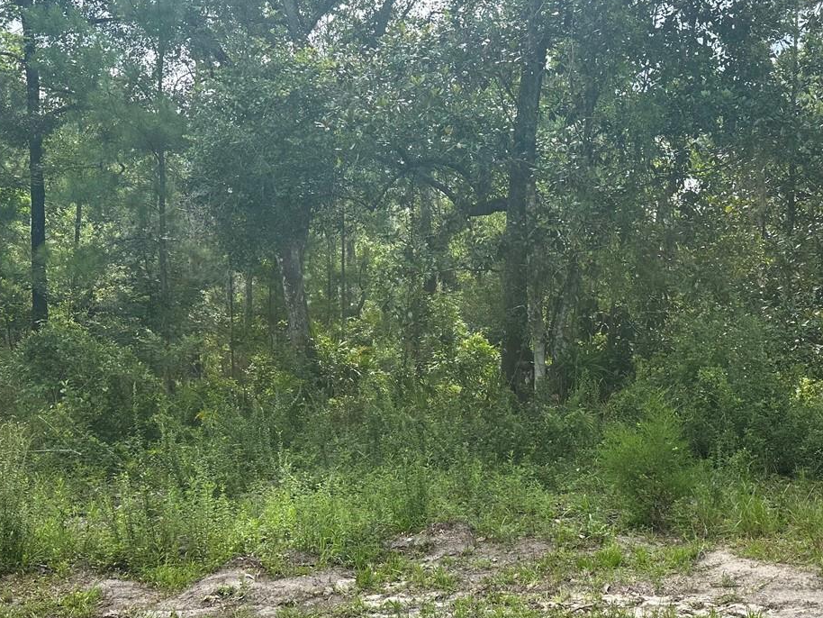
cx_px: 520
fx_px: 999
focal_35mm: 42
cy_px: 329
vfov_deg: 34.4
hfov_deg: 44.4
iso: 80
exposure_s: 1/1304
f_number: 1.78
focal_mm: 6.86
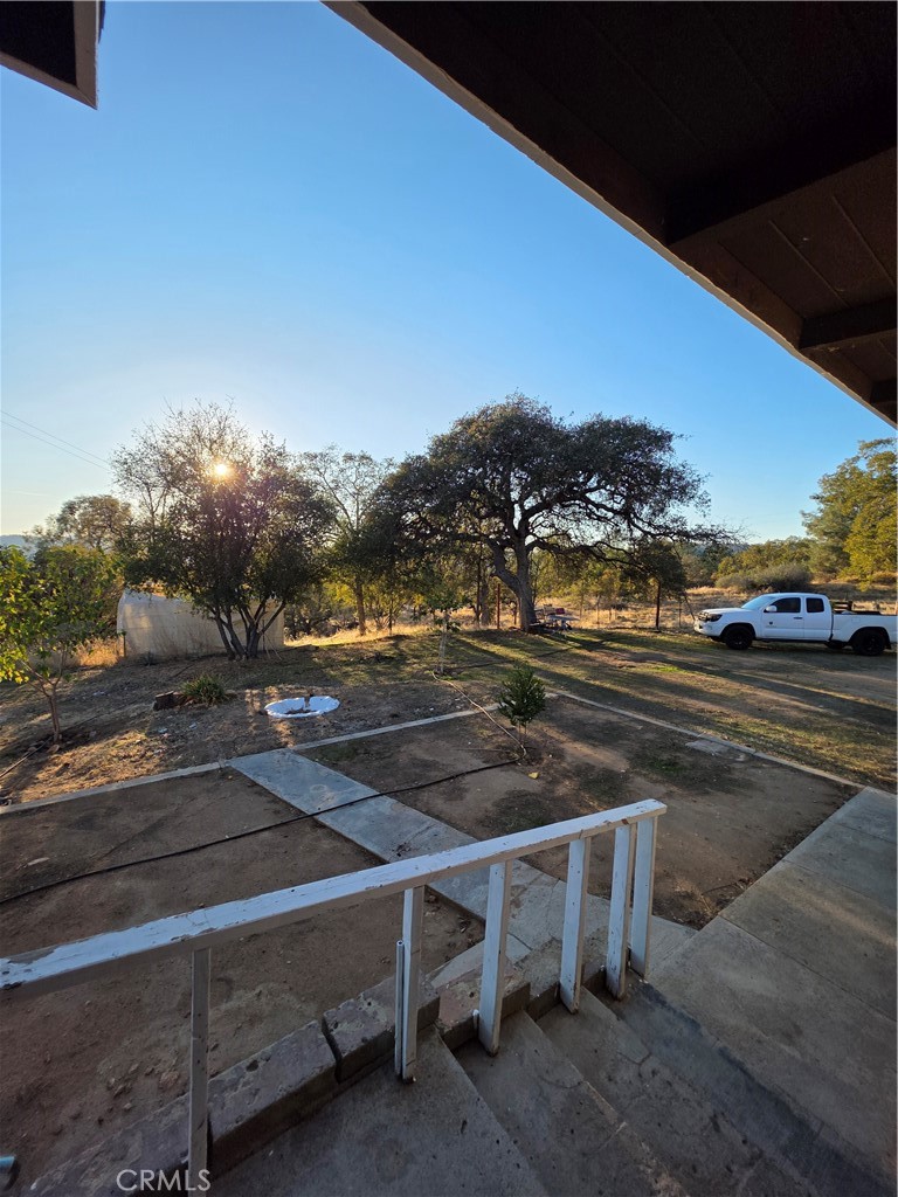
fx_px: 450
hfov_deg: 89.9
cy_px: 598
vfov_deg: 106.2
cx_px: 449
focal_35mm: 13
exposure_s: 1/1087
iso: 40
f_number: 1.9
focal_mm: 2.2
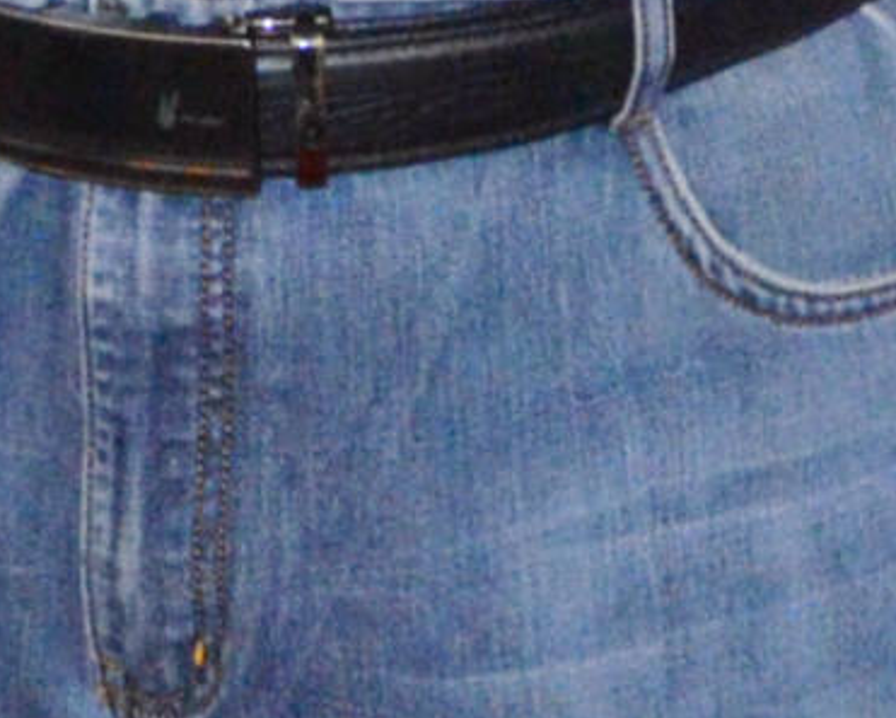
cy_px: -1431
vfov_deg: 6.6
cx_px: 685
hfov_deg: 9.0
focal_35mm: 214
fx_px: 5676
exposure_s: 1/60
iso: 3200
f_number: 7.1
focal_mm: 18
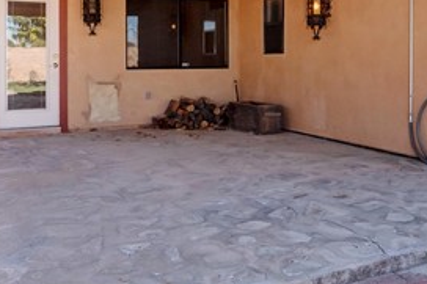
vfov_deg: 32.4
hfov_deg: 48.3
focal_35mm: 40
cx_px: 243
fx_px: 474
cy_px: 56
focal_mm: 11.5
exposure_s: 1/250
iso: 400
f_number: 11
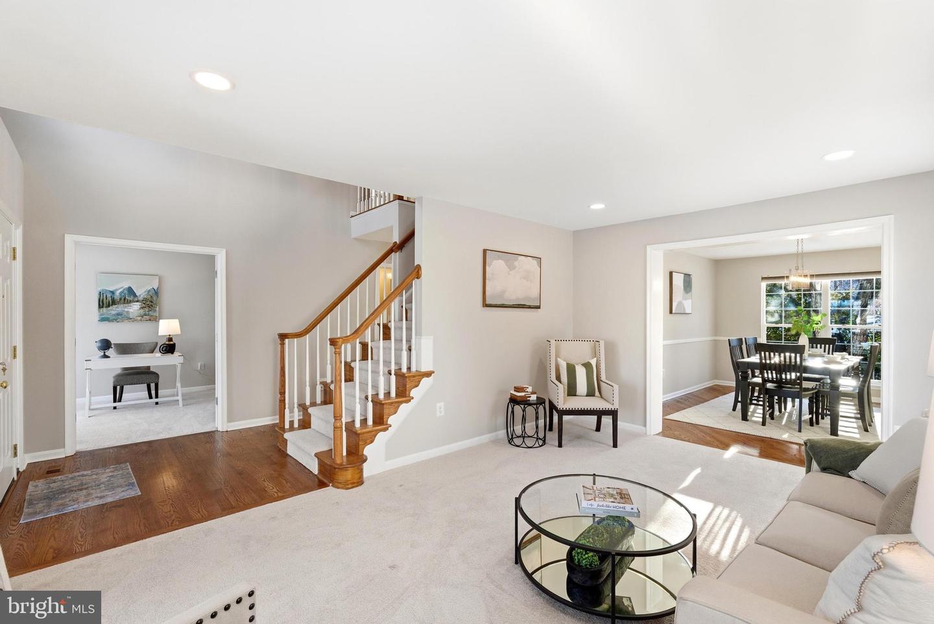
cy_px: 312
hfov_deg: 96.7
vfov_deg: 73.8
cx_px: 467
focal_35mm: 16
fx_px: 415
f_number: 8
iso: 400
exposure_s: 1/200
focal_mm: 16
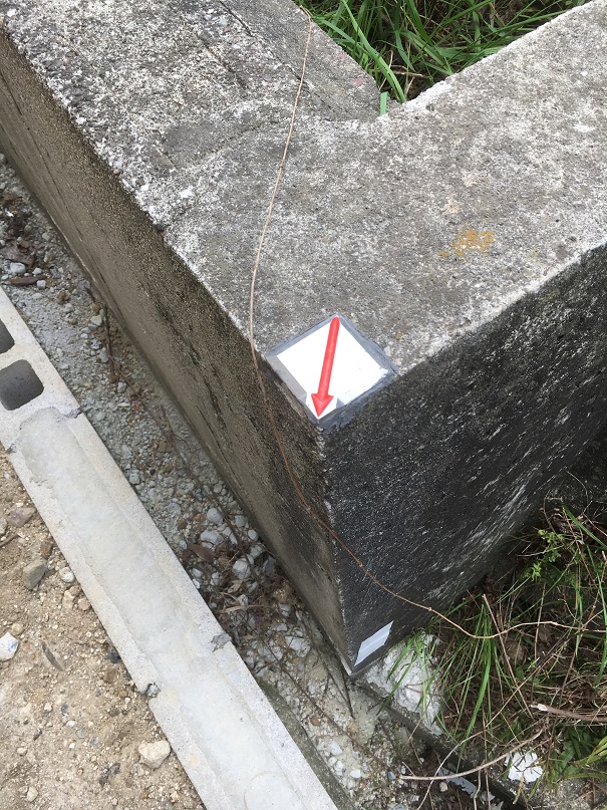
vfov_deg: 61.7
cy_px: 405
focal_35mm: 29
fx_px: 678
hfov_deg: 48.2
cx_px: 304
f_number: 2.2
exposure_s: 1/388
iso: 25
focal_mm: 4.15
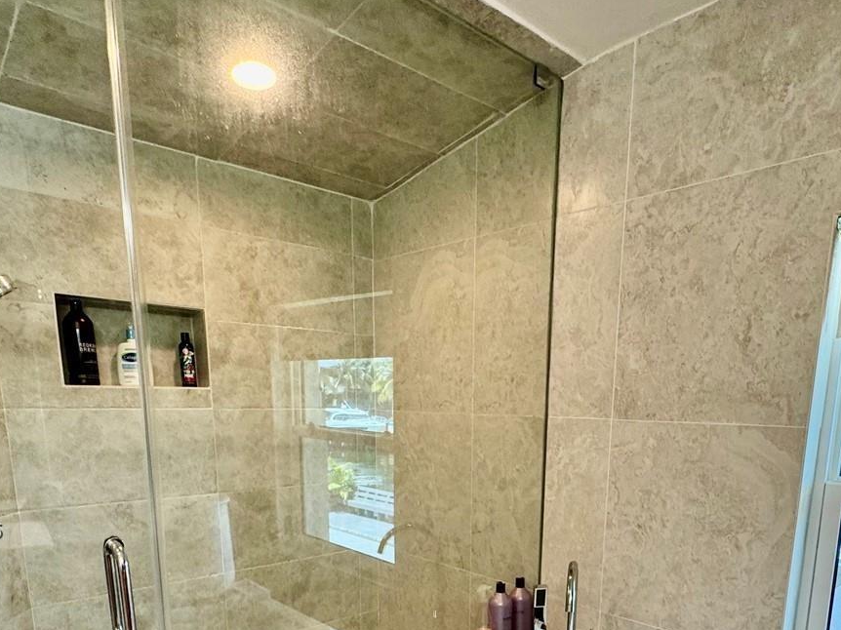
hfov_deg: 67.1
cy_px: 532
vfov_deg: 48.9
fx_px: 631
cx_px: 470
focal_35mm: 26
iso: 160
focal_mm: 2.22
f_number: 2.2
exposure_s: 1/120
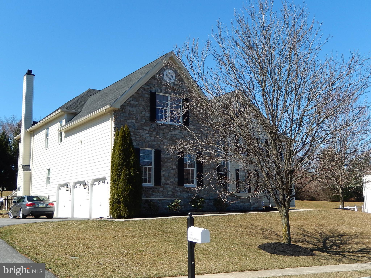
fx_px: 439
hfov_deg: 45.8
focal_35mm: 41
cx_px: 186
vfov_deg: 35.1
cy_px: 139
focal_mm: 7.3
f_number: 4.2
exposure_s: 1/800
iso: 125
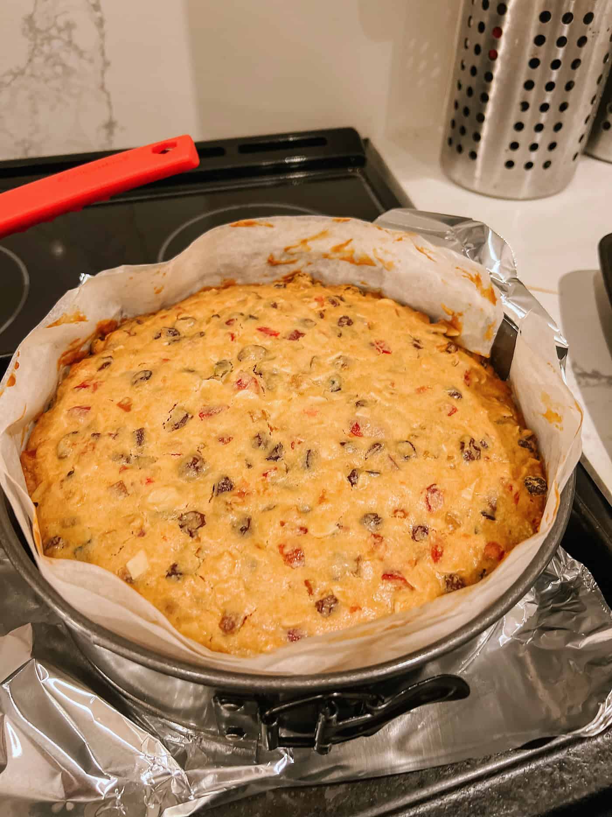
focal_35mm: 26
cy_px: 408
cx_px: 306
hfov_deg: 53.1
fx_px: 613
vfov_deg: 67.3
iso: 320
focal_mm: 5.7
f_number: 1.5
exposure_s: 1/60
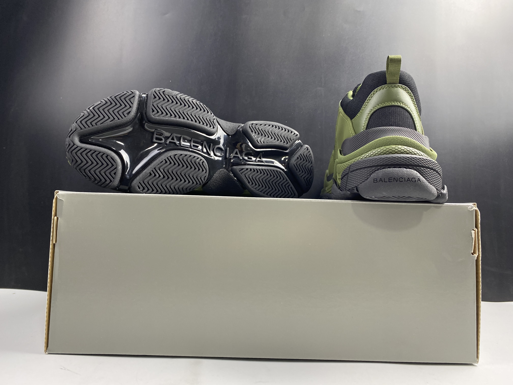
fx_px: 385
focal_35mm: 26
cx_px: 256
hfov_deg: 67.3
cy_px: 192
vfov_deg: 53.1
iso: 100
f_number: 1.8
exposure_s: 1/50
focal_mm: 4.25
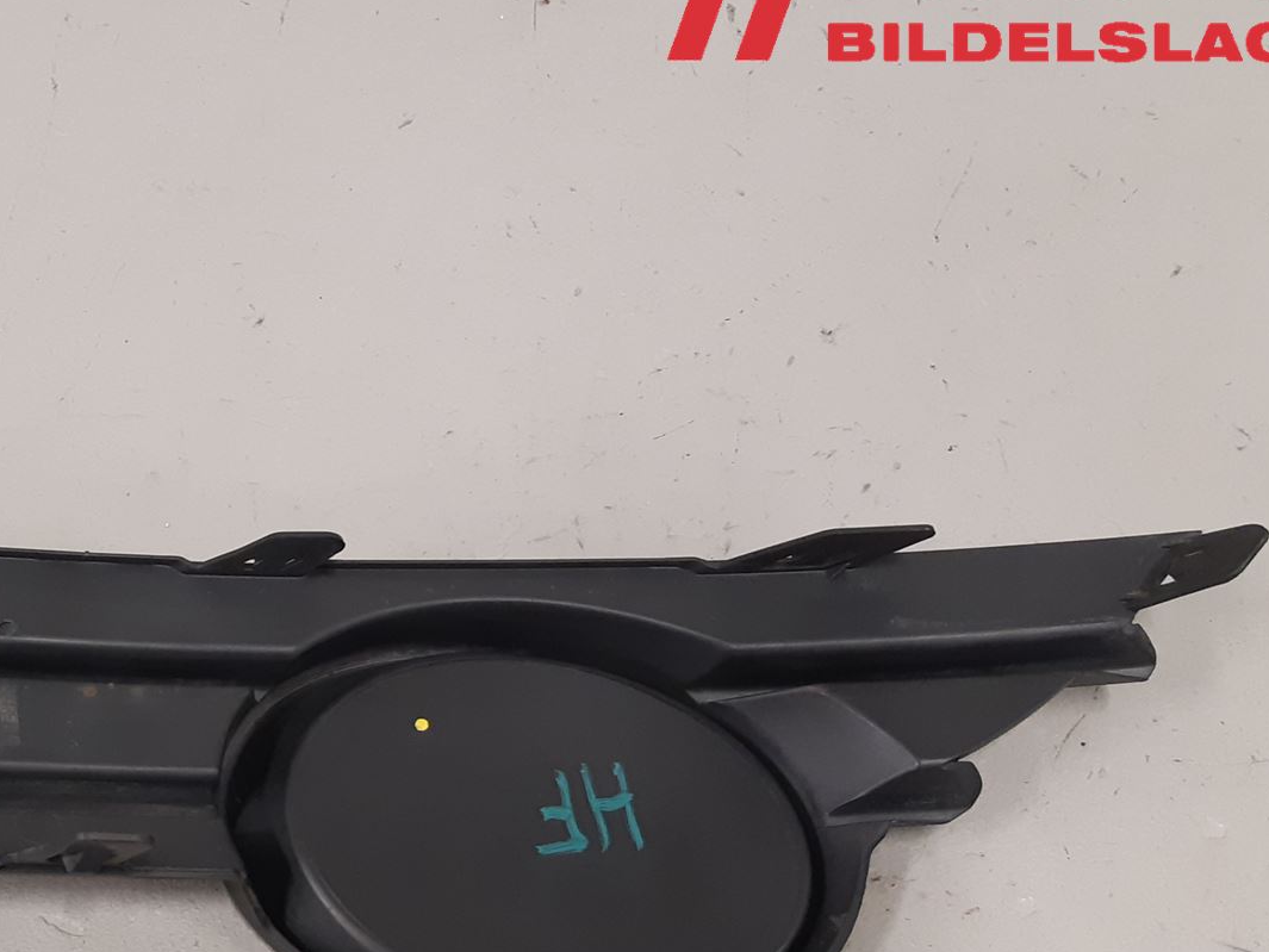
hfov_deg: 36.3
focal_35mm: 50
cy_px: 774
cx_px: 179
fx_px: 1833
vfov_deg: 28.4
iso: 160
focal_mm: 3.93
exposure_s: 1/50
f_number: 1.7
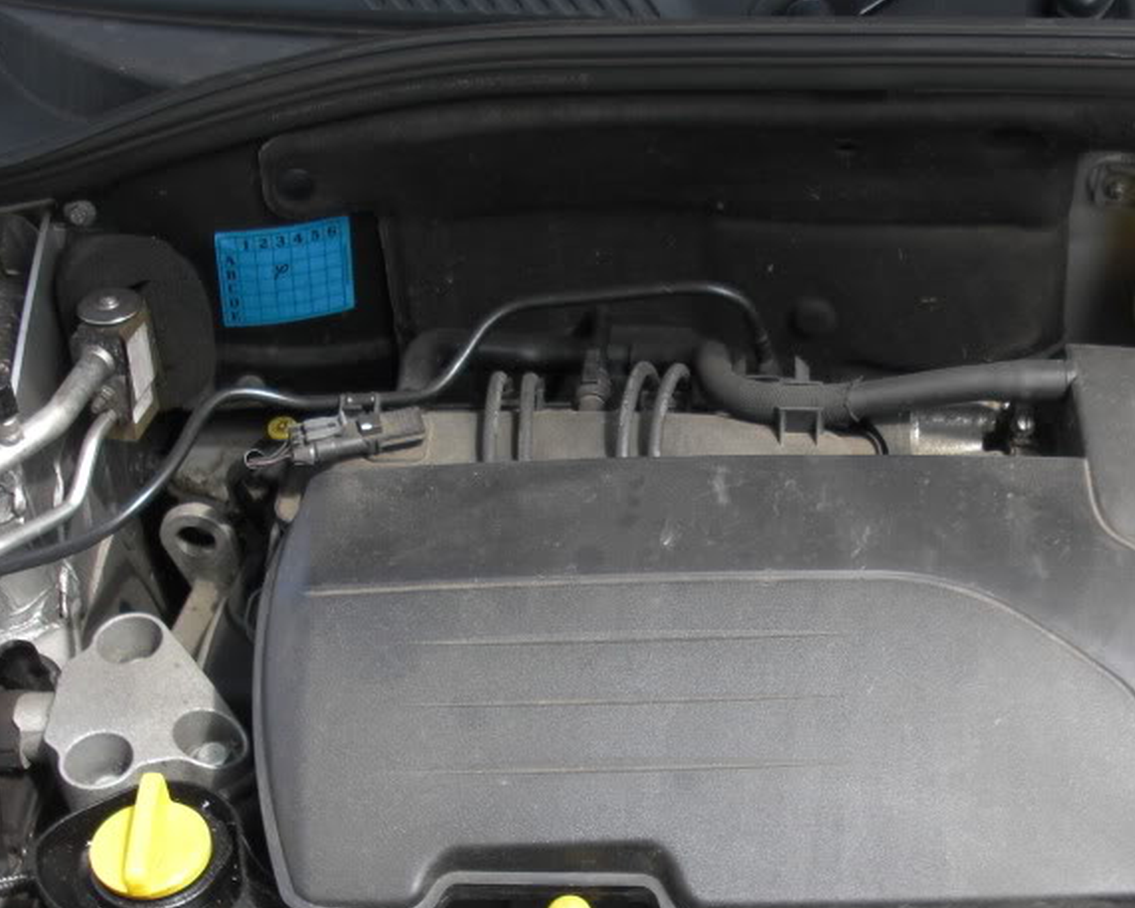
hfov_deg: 29.8
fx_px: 2117
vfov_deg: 24.2
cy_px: 566
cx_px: 755
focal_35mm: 63
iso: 50
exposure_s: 1/160
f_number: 2.8
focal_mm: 6.3
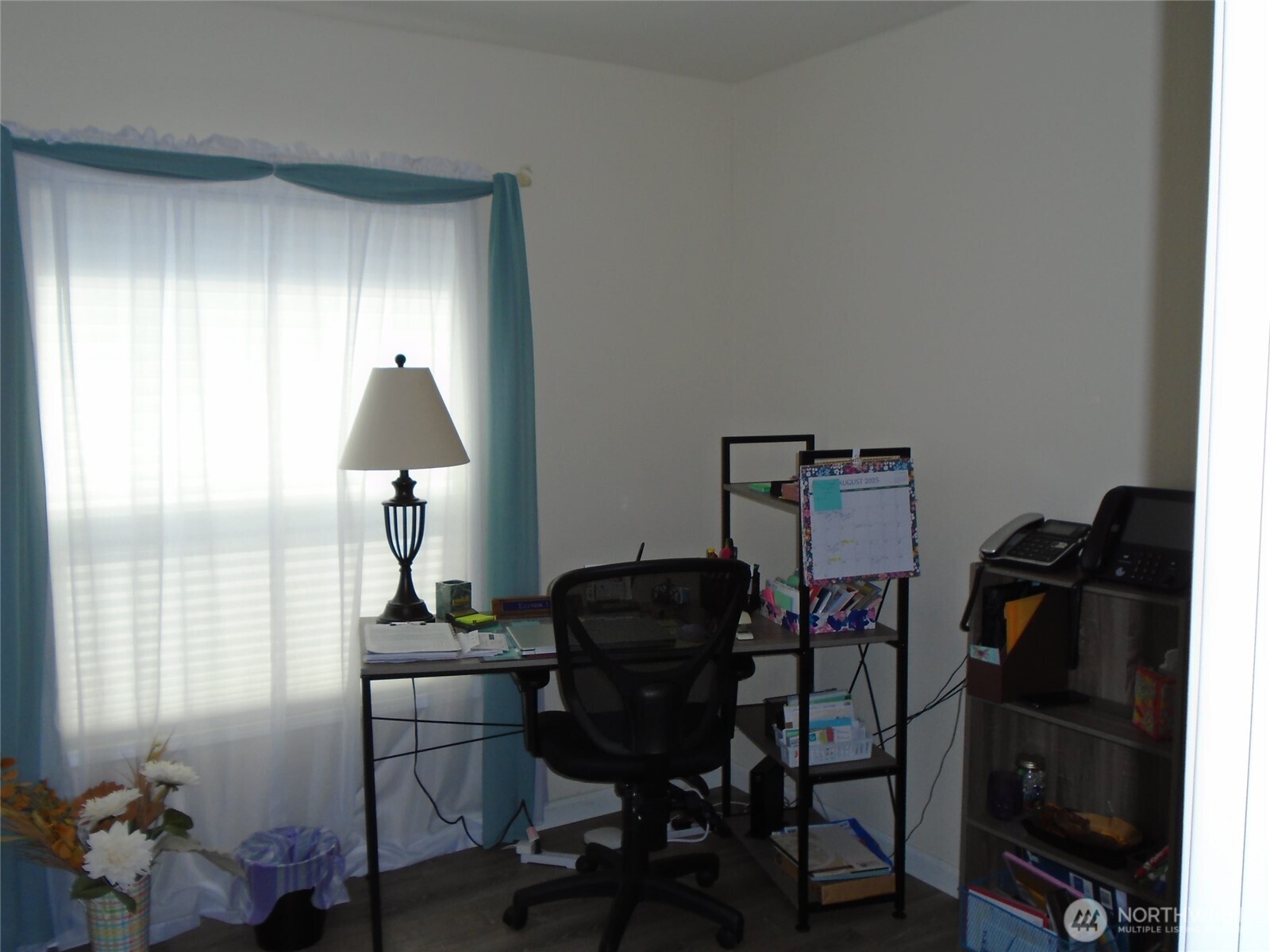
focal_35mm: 31
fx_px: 1137
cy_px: 476
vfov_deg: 45.4
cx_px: 635
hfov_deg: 58.4
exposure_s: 1/200
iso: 100
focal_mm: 5.5
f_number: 3.5
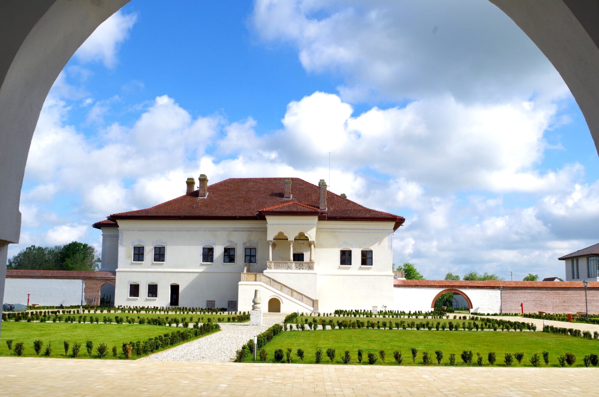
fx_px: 648
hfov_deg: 49.6
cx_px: 300
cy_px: 198
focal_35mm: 39
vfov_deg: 34.1
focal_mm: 26.25
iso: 200
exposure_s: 1/180
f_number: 11
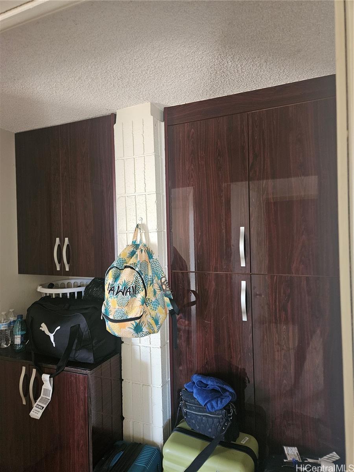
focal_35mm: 23
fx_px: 314
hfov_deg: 58.9
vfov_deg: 73.9
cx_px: 177
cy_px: 236
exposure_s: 1/30
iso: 500
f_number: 1.8
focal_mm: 5.4
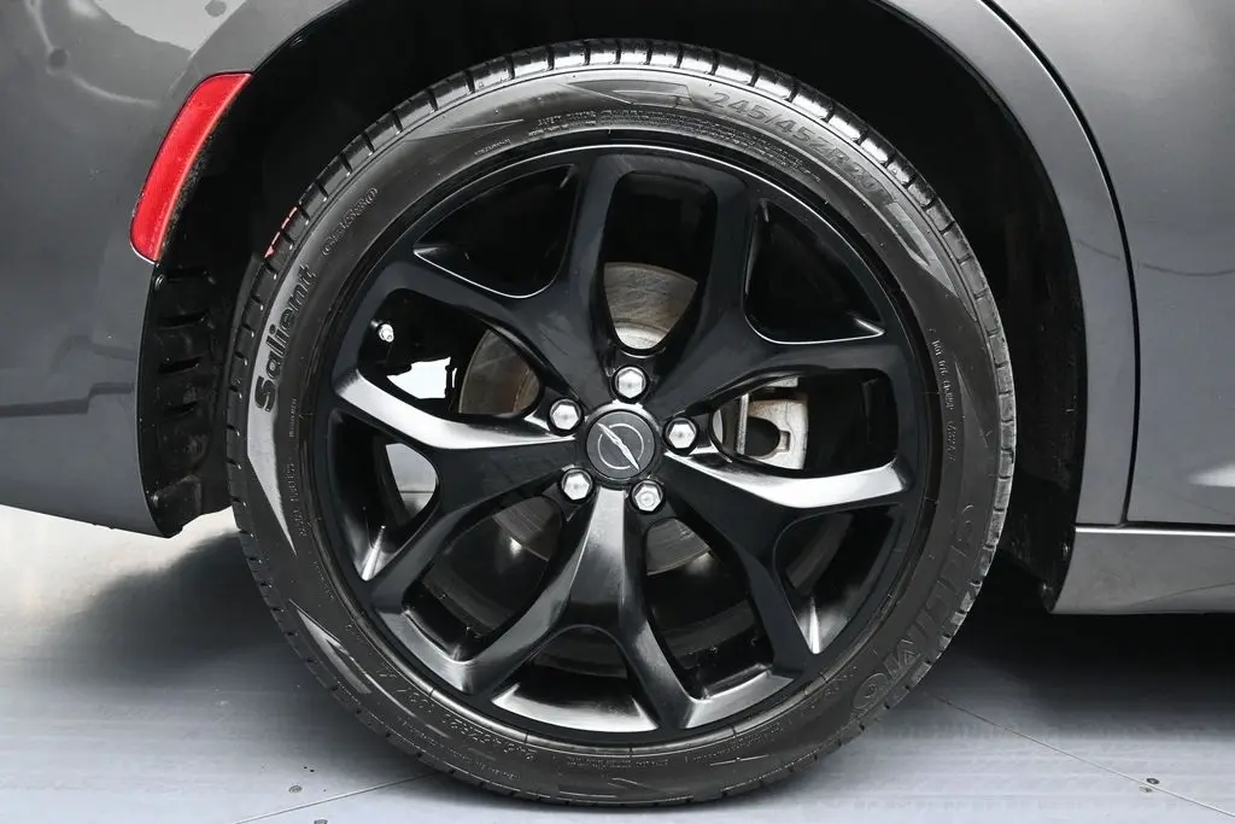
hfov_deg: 52.2
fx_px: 1261
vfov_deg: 36.2
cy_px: 412
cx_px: 618
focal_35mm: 37
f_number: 4.2
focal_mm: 24.5
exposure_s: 1/125
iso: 2000
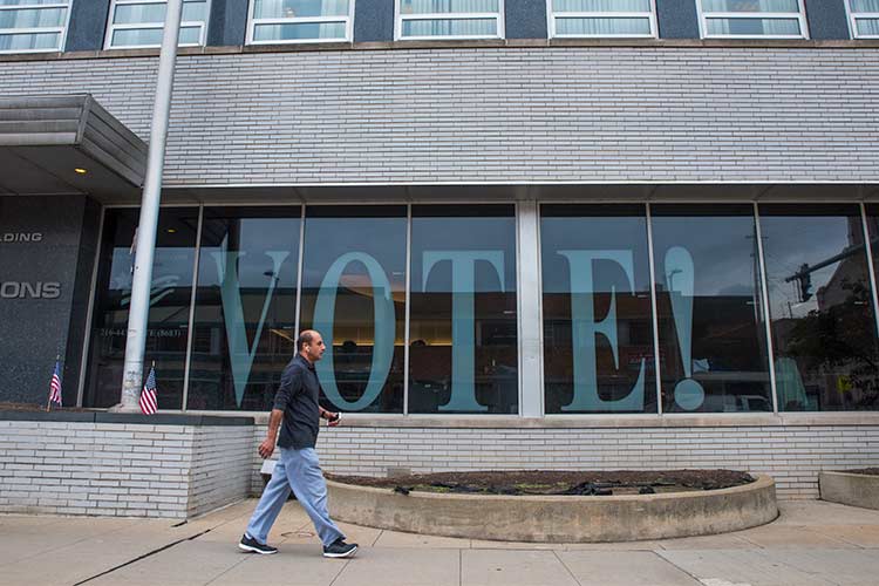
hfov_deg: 73.7
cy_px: 293
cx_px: 440
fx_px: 586
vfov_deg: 53.1
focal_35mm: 24
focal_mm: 24
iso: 500
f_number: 6.3
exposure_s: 1/1600
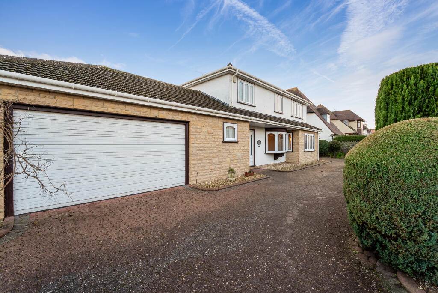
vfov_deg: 81.3
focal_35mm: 14
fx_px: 170
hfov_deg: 104.2
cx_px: 219
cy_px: 146
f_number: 6.3
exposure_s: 1/160
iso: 500
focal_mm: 14
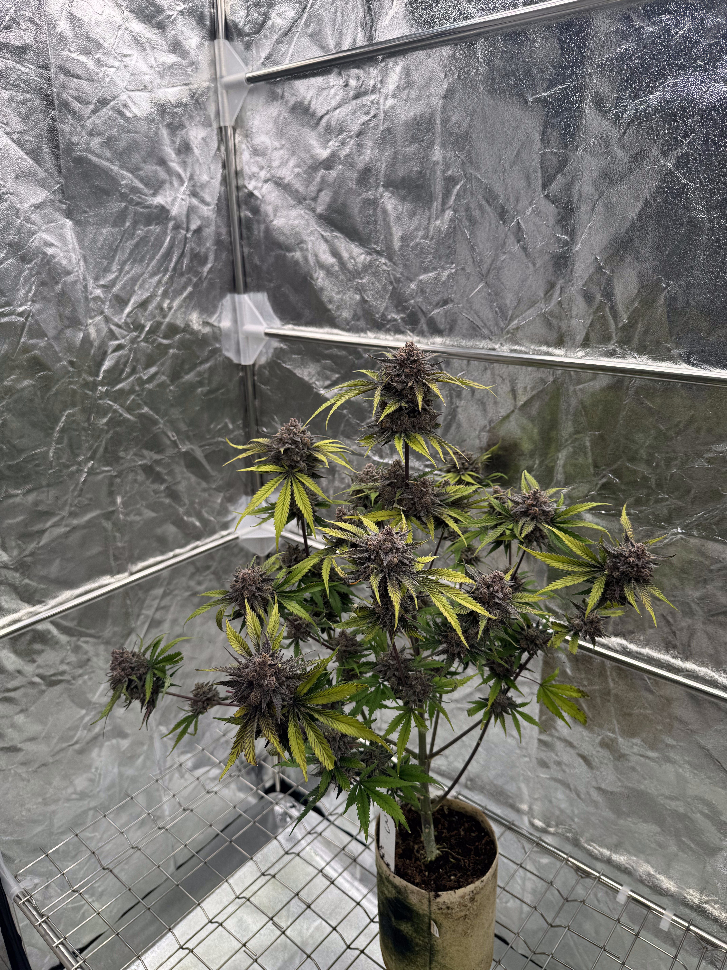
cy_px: 485
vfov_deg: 71.6
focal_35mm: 24
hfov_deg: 56.8
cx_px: 364
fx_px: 672
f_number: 1.78
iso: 80
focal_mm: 6.76
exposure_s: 1/1010
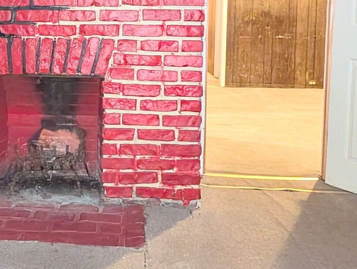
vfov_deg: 31.2
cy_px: 43
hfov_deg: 41.0
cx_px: 98
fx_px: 465
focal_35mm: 45
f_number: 1.7
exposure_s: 1/30.3
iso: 2254
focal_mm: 2.02
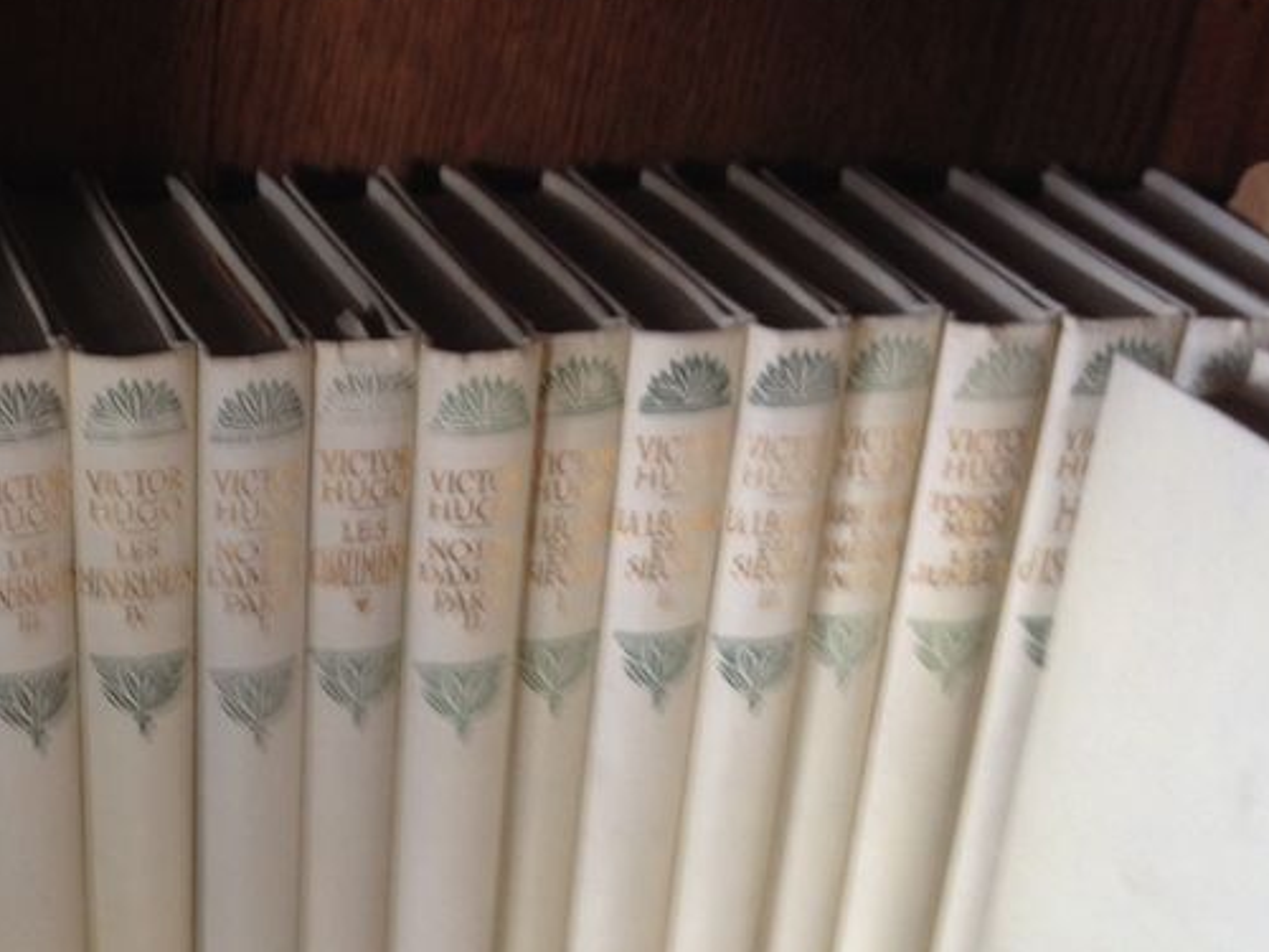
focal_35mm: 70
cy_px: 873
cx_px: 249
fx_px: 2566
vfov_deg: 20.5
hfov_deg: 27.2
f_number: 2.4
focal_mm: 4.28
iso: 50
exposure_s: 1/24
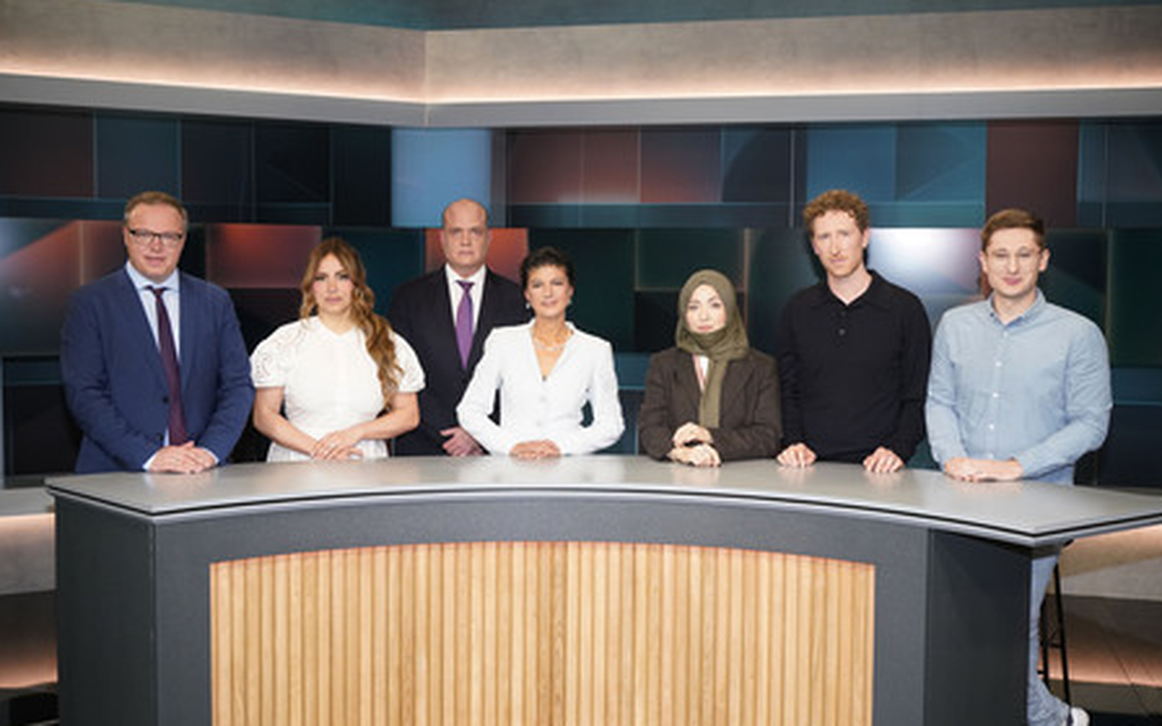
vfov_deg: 32.8
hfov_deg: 50.4
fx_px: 1235
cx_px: 582
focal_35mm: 39
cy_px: 363
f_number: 5
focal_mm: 38
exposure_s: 1/160
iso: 2000
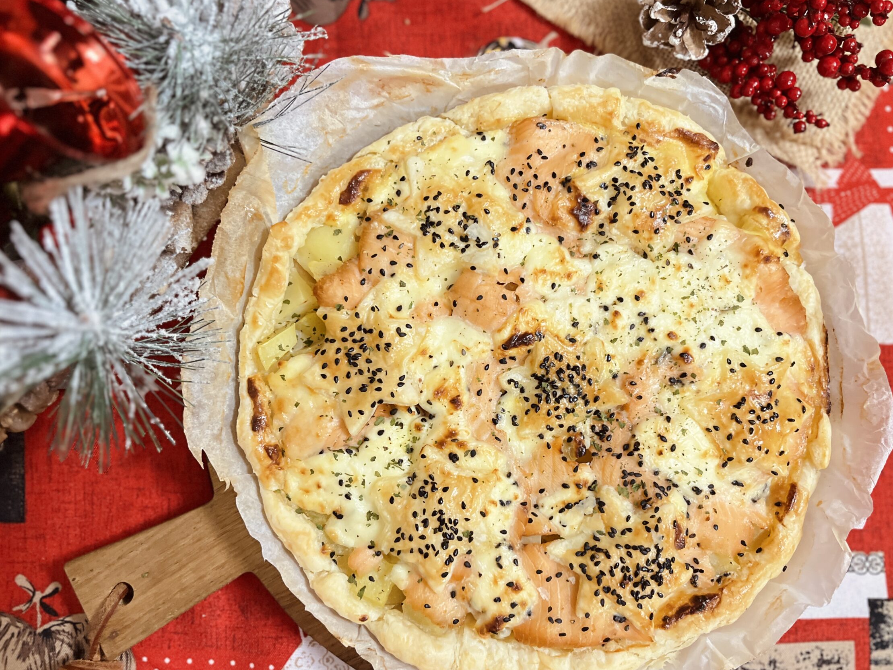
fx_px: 774
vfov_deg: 46.8
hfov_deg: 60.0
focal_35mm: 30
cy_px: 318
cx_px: 451
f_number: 1.6
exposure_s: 1/50
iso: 320
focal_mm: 5.1
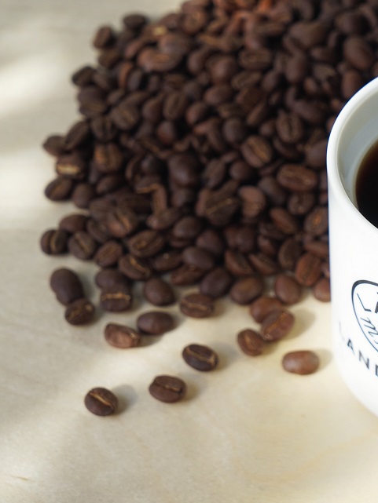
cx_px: 361
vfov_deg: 18.7
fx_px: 1528
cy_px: 242
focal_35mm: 105
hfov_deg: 13.9
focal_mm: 70
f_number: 9
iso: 640
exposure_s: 1/400
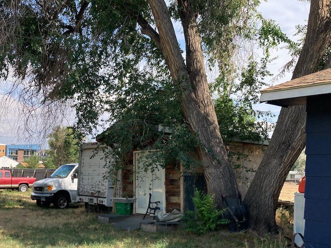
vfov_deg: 34.1
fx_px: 402
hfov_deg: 44.5
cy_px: 160
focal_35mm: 42
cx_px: 127
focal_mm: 3.99
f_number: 1.8
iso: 20
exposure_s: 1/1021
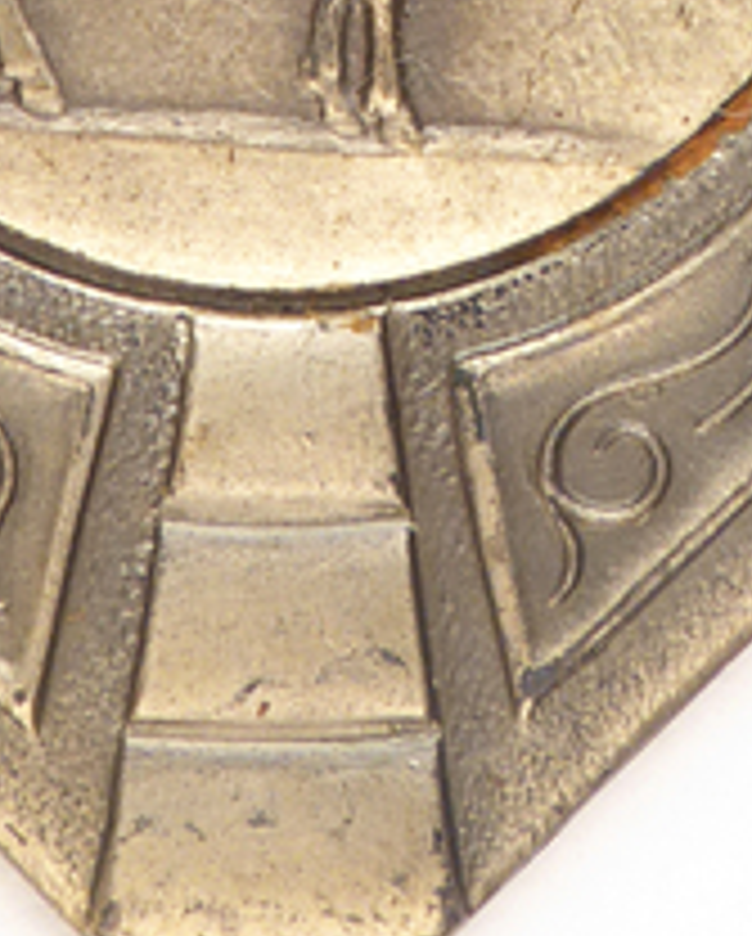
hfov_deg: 4.2
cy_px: -878
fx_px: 10271
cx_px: 279
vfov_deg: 5.1
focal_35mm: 370
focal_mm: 14.1
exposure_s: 1/10
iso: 100
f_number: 8
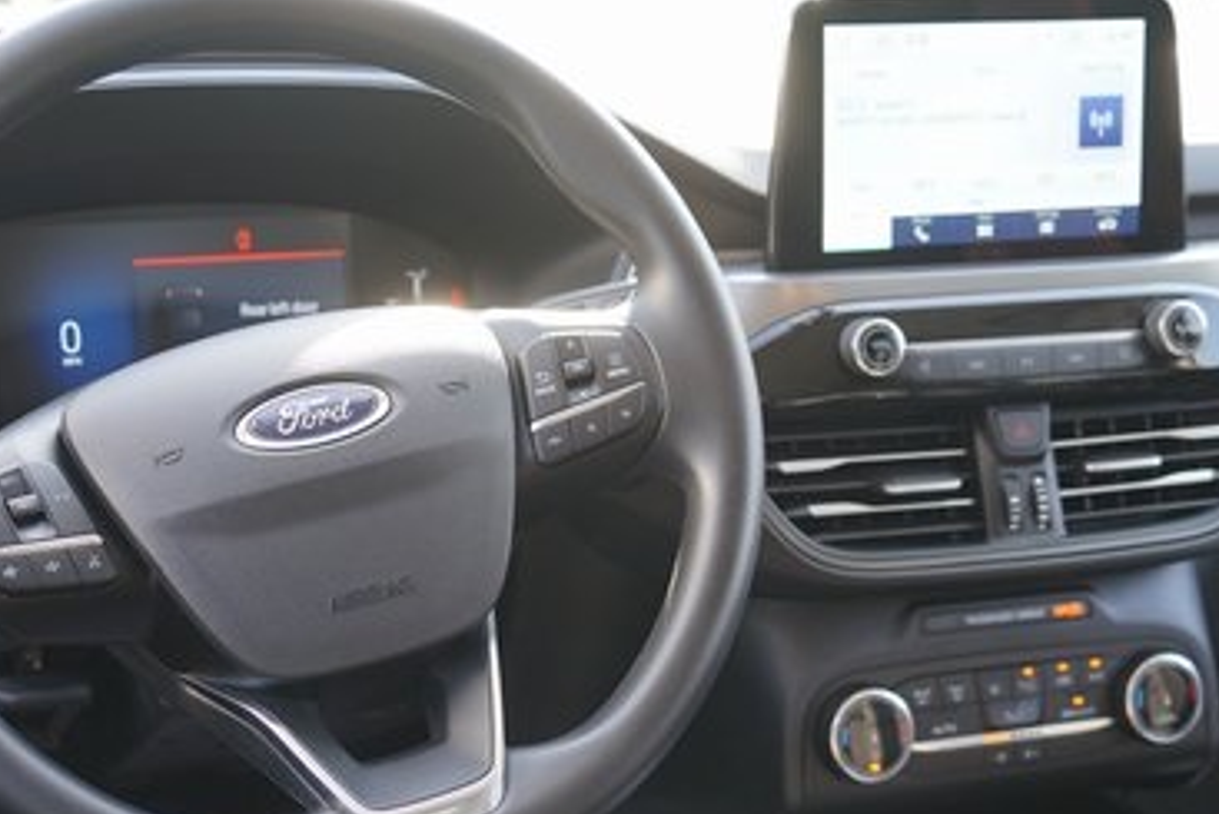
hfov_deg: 29.6
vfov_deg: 20.0
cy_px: 483
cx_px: 611
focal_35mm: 68
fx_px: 2303
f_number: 4
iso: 160
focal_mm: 39
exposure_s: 1/60
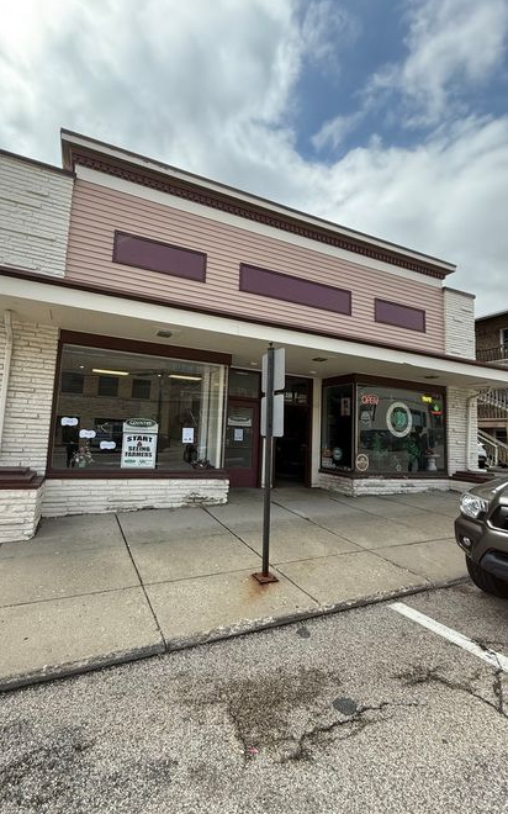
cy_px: 405
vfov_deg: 101.5
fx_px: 333
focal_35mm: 15
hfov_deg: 73.9
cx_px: 202
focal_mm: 2.22
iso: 64
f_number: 2.2
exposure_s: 1/1105
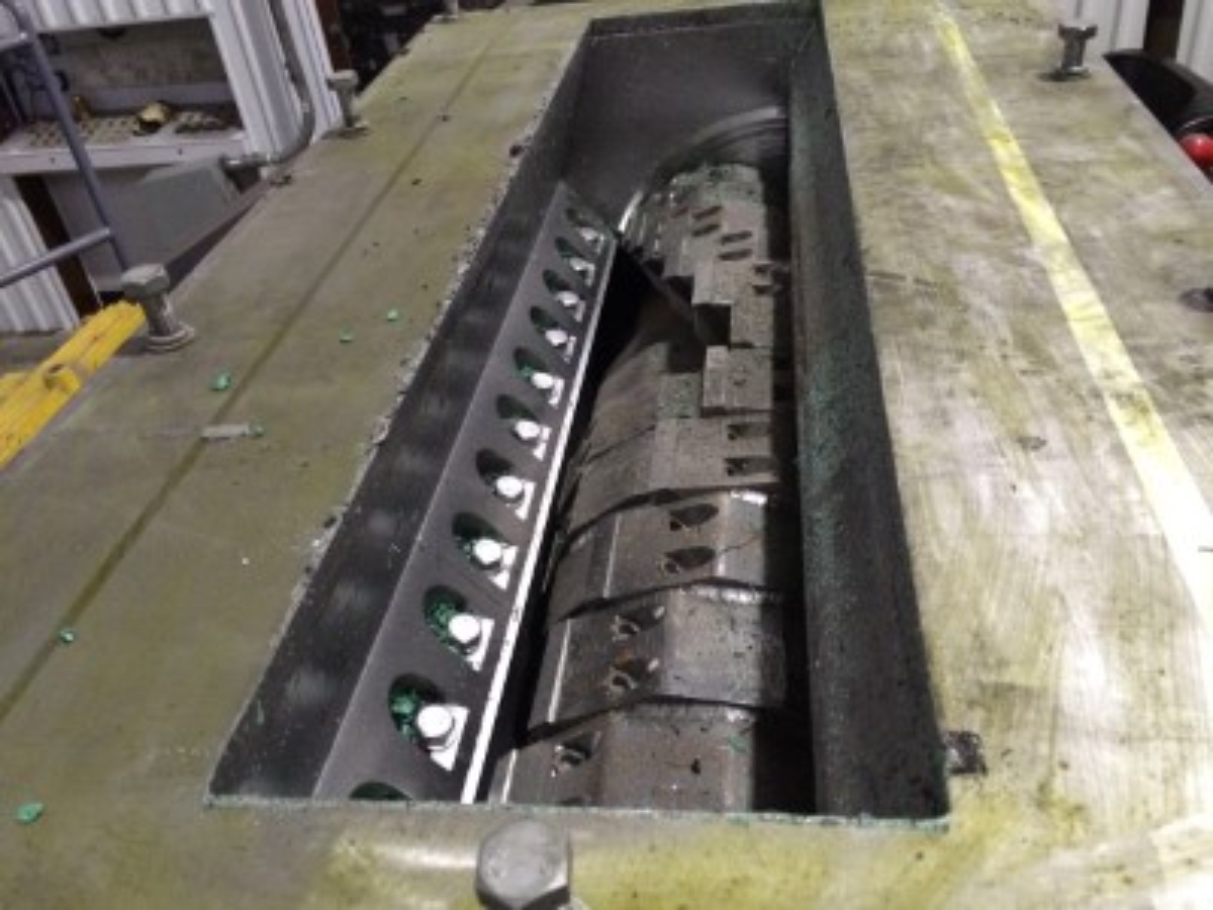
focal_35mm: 29
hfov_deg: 61.7
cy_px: 455
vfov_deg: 48.2
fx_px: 1016
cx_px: 606
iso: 320
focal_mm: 4.15
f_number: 2.2
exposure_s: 1/15
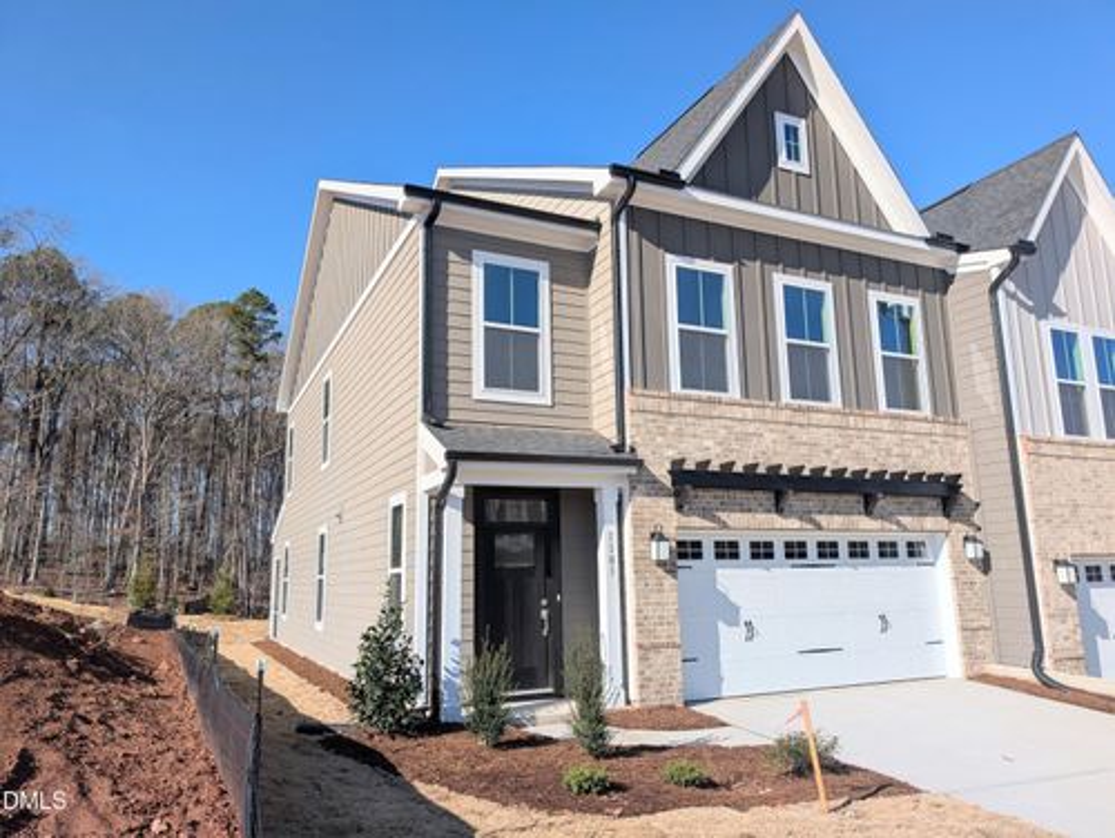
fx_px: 774
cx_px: 558
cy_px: 419
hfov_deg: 71.5
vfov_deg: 56.9
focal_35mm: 24
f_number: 1.68
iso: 18
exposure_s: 1/1603
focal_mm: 6.9
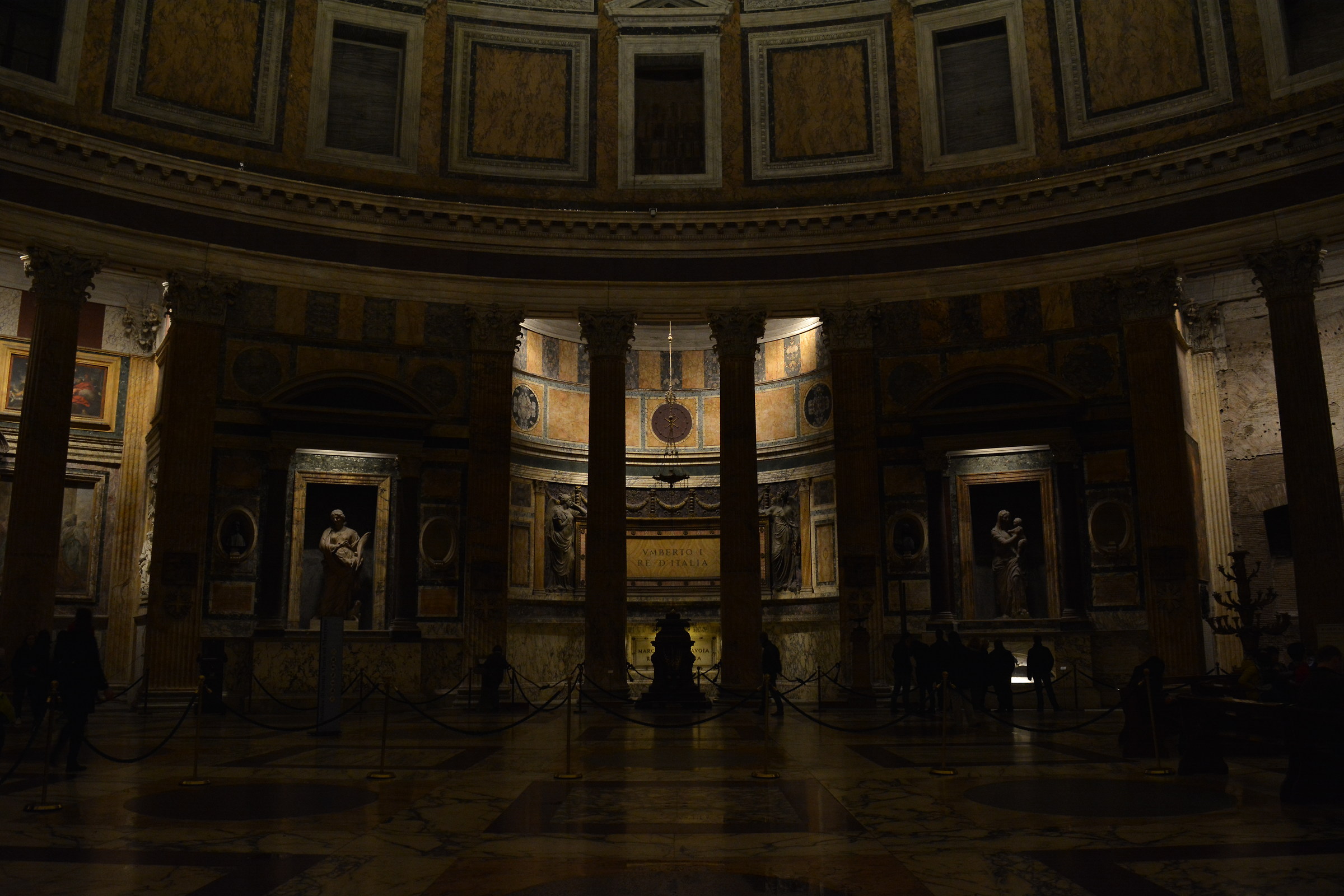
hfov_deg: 67.4
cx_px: 672
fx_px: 1008
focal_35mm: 27
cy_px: 448
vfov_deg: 47.9
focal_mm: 18
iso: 1250
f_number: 5
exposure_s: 1/25
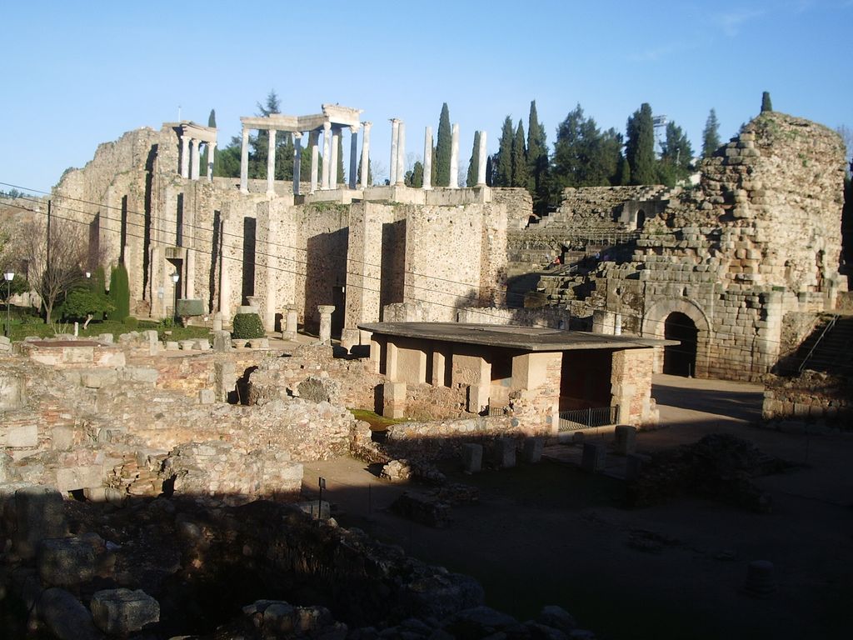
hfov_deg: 45.8
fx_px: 1010
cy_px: 320
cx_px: 426
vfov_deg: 35.1
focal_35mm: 41
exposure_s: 1/320
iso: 50
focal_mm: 6.8
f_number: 4.6
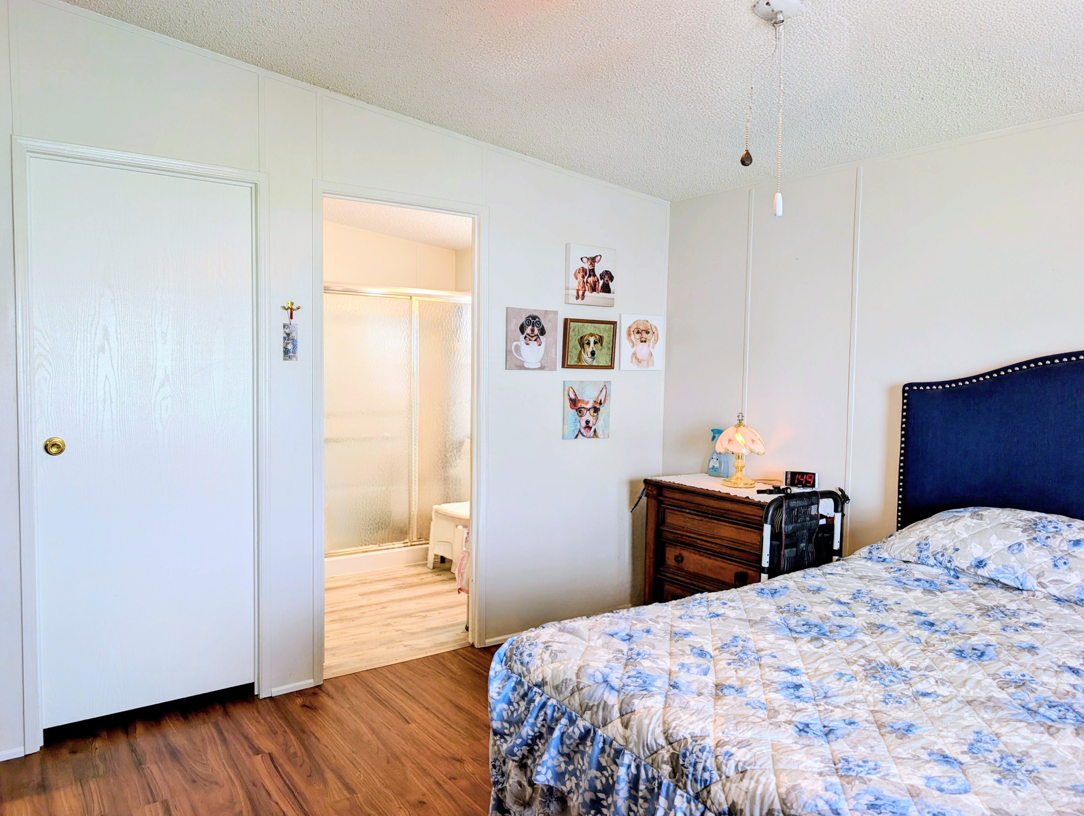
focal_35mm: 24
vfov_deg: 56.9
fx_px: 753
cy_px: 408
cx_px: 542
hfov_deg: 71.5
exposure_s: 1/30
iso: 26
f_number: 1.68
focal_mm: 6.9
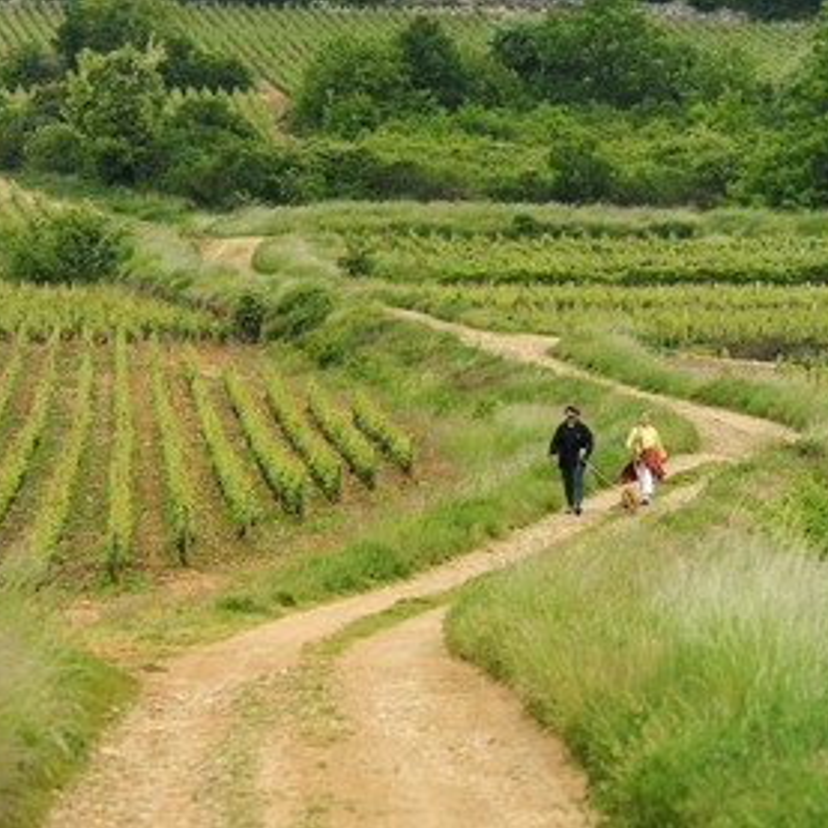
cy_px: 415
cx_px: 351
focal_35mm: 258
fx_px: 6982
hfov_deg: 6.8
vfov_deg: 6.8
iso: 200
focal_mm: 200
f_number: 6.3
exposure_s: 1/250
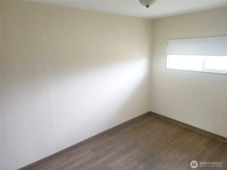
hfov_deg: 73.9
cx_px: 114
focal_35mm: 23
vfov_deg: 58.9
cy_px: 85
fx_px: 151
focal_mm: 5.5
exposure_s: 1/120
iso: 1000
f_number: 1.8
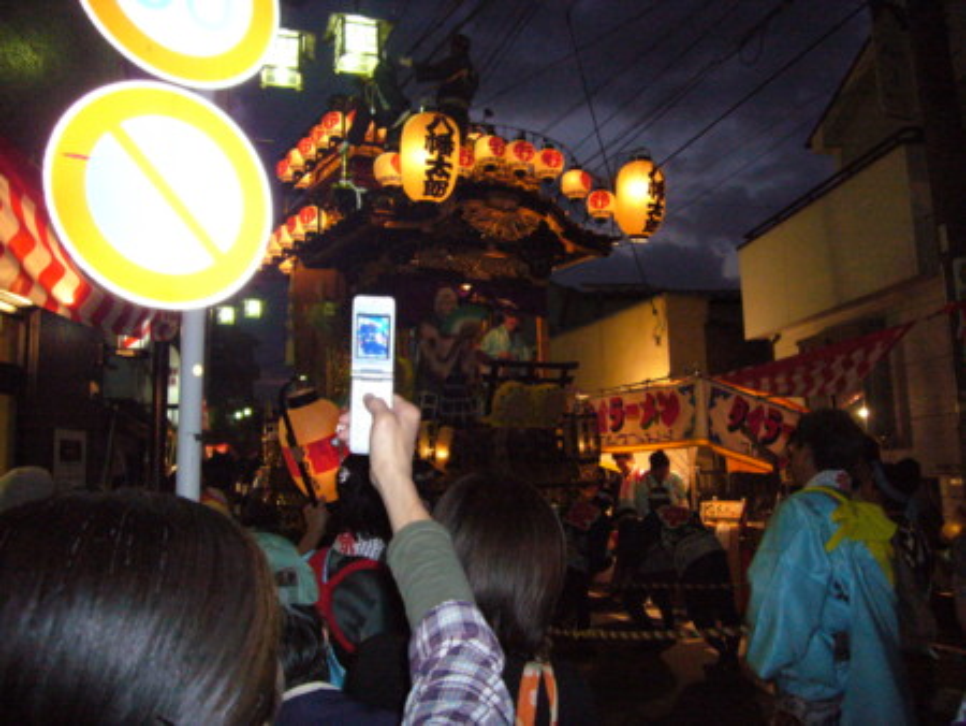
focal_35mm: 28
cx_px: 483
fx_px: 782
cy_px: 363
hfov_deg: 63.4
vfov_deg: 49.8
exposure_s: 1/30
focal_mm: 4.6
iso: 400
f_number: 2.8
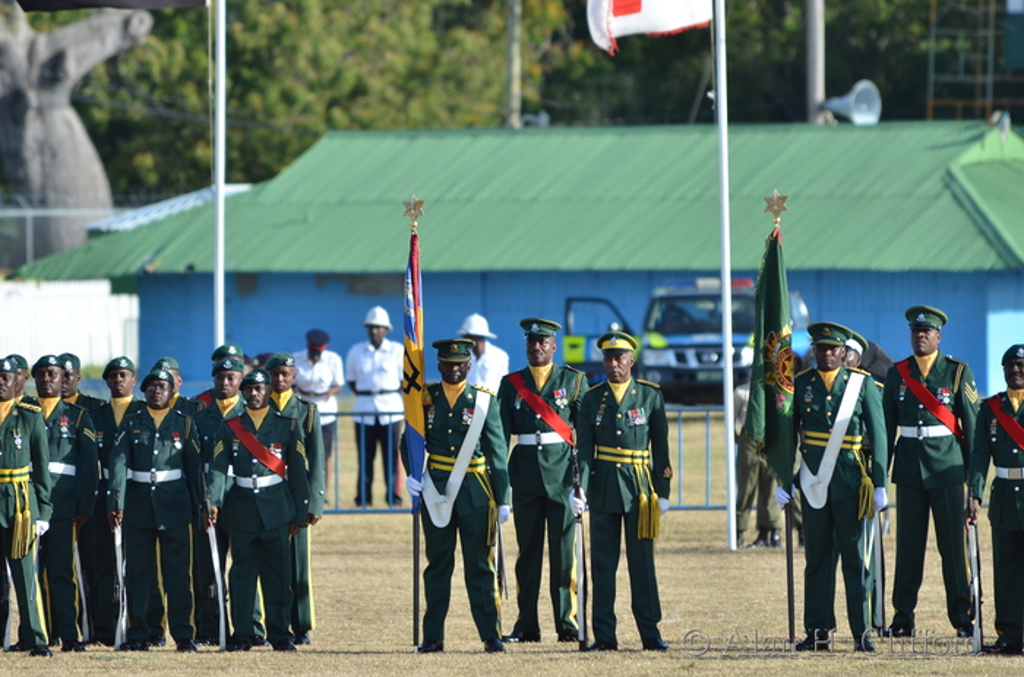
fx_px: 17024
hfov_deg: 3.4
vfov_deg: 2.3
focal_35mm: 600
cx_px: 512
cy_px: 338
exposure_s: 1/640
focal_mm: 400
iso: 200
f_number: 5.6
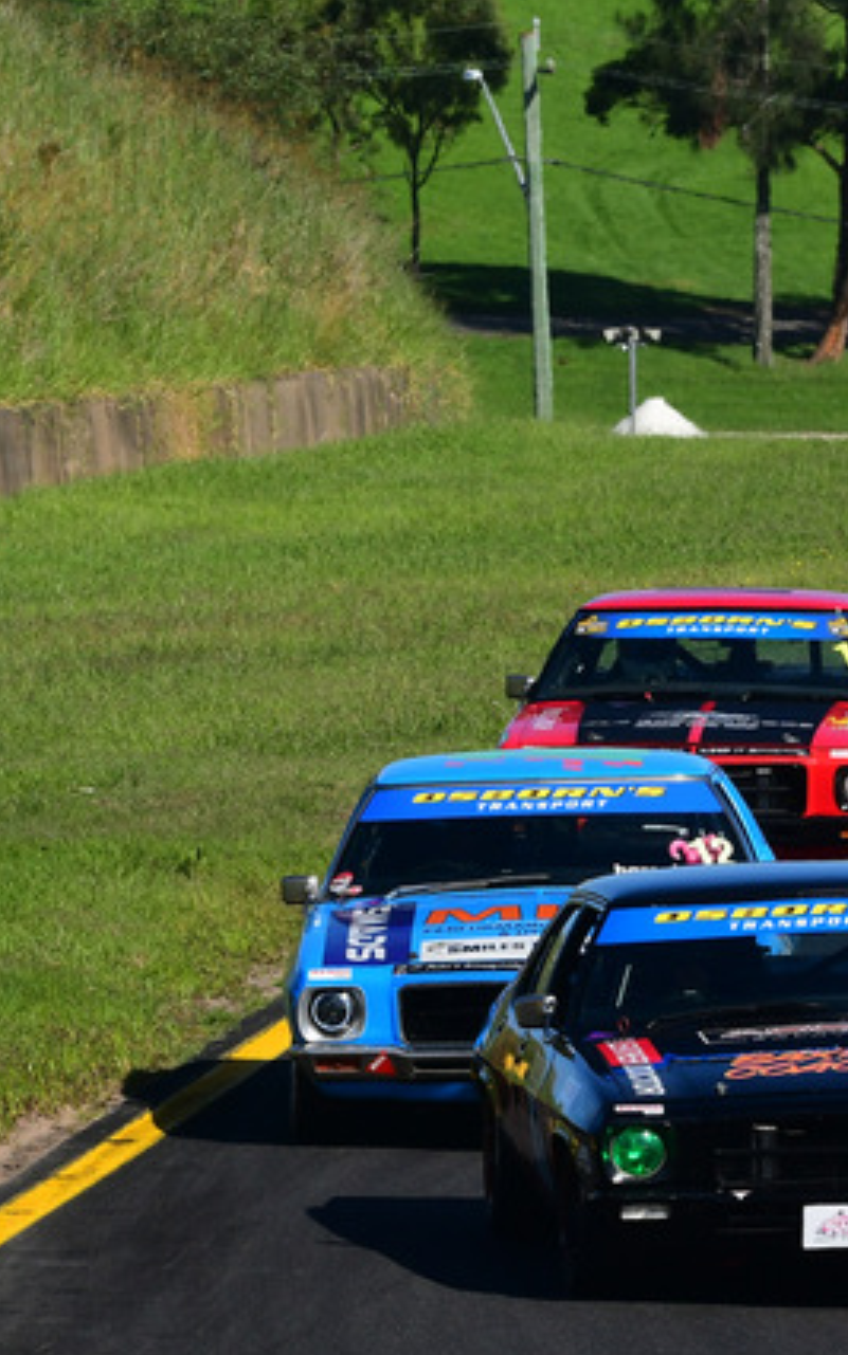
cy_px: 819
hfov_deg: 2.3
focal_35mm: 573
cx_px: 797
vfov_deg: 3.7
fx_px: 21181
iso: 400
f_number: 13
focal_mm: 200
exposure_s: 1/640
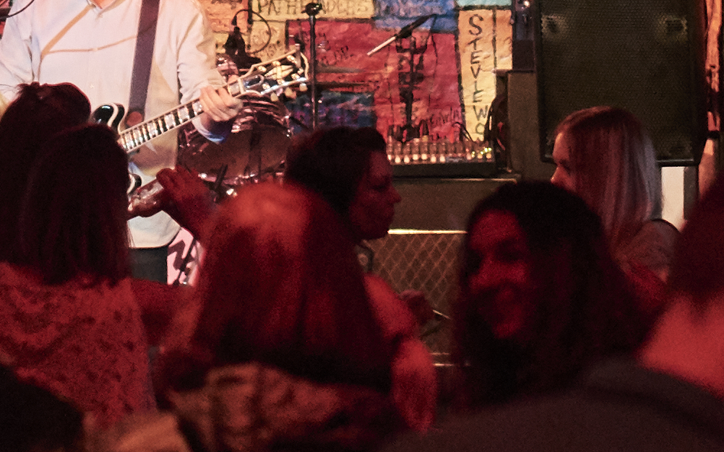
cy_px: -368
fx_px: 5169
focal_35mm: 262
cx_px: 214
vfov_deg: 4.9
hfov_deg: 8.0
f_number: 1.6
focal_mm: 35
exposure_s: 1/125
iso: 800
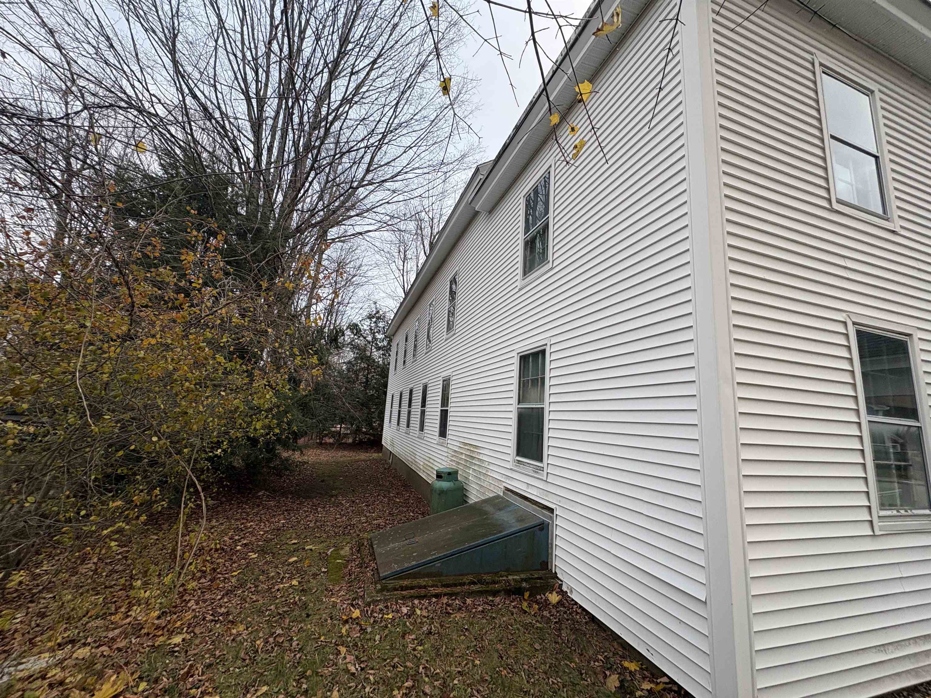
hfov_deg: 102.1
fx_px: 377
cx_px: 466
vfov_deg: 85.7
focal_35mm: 14
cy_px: 349
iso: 40
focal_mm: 2.22
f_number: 2.2
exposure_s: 1/99
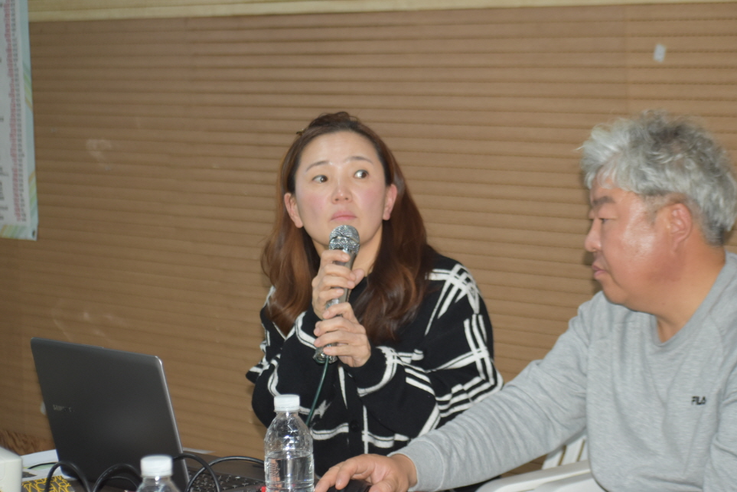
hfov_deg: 18.7
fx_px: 2232
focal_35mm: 109
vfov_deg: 12.6
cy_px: 252
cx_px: 358
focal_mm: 70
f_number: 4.5
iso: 800
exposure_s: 1/60
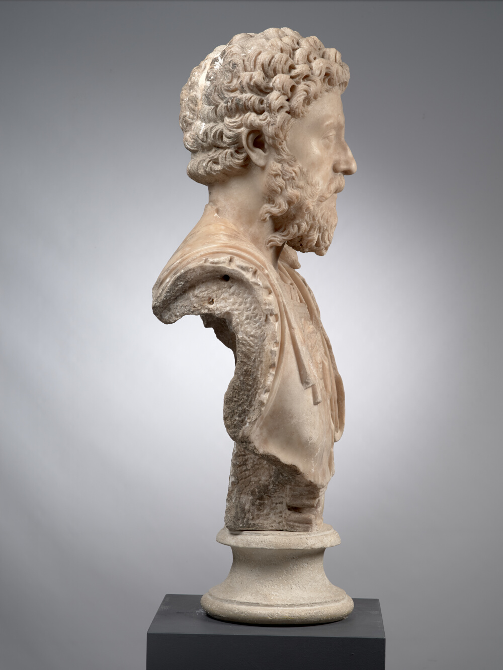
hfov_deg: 23.3
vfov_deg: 30.7
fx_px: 1220
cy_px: 335
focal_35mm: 63
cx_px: 252
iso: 200
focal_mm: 80
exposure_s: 1/60
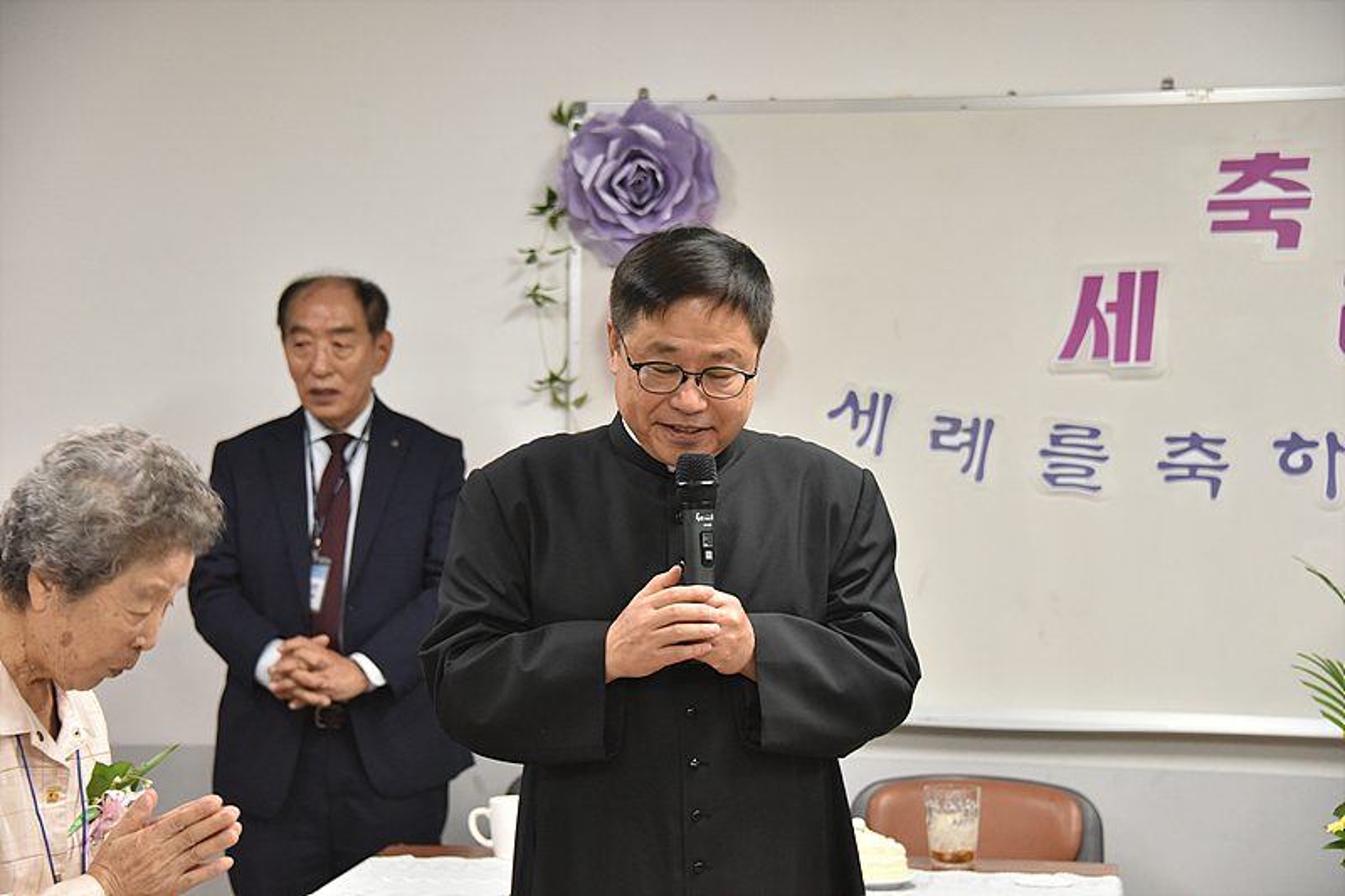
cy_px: 448
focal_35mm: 90
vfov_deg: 15.2
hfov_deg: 22.6
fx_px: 3362
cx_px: 672
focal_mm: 90
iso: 3600
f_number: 5.3
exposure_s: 1/125
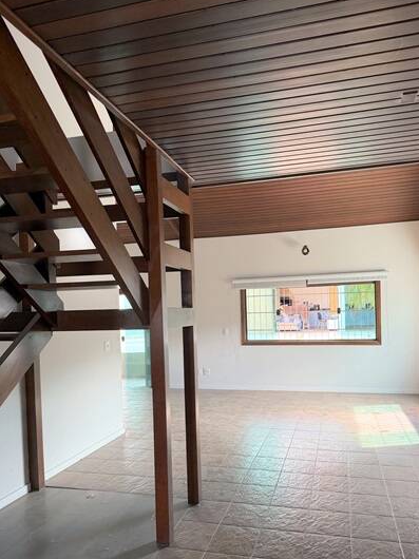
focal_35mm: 29
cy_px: 323
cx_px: 202
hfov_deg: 48.2
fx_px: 468
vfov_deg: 61.4
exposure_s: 1/120
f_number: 1.78
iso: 160
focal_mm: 6.76
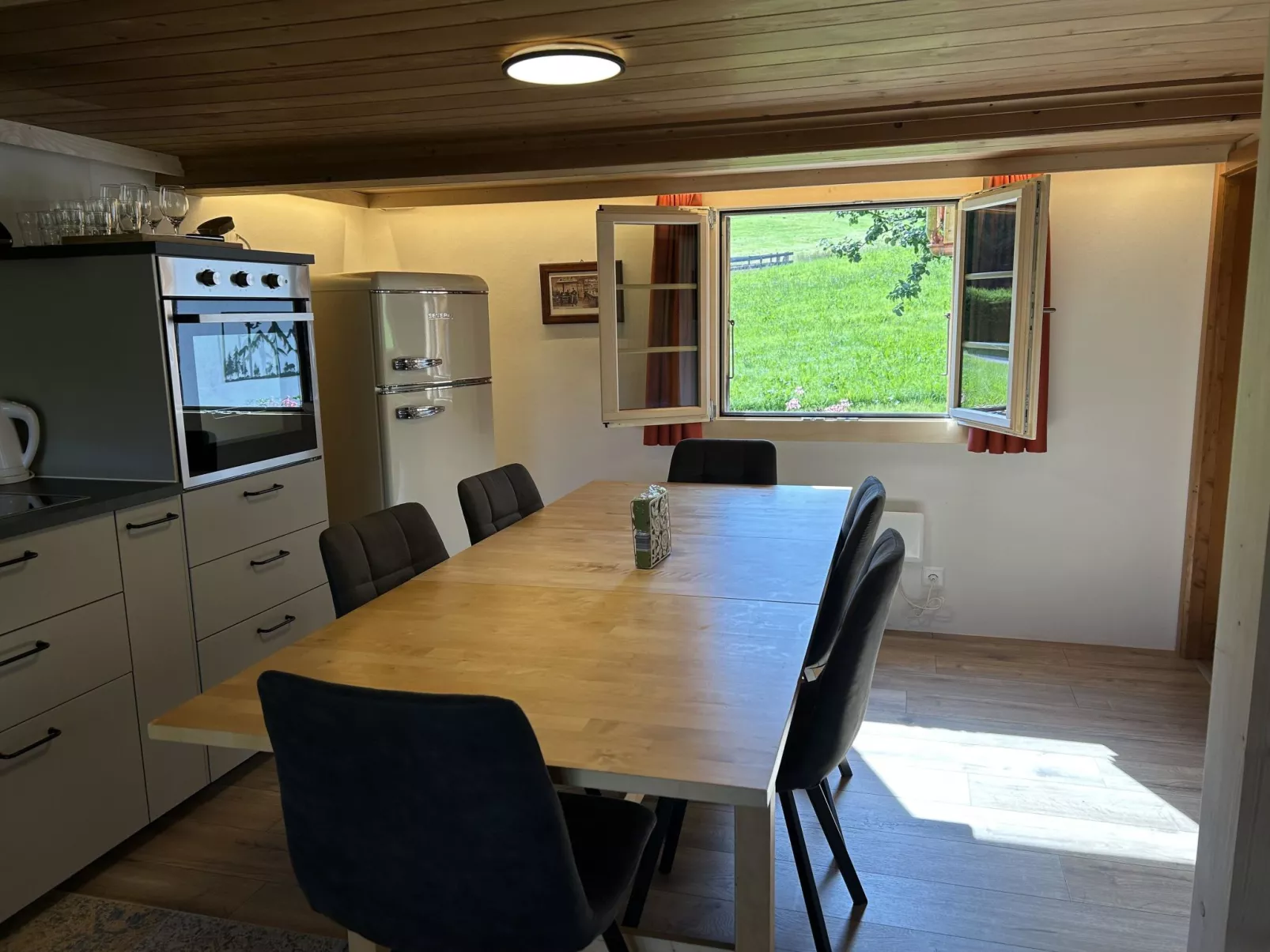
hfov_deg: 67.3
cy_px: 476
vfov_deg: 53.1
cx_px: 635
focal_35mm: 26
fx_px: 954
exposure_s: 1/266
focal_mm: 5.7
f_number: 1.5
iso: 40
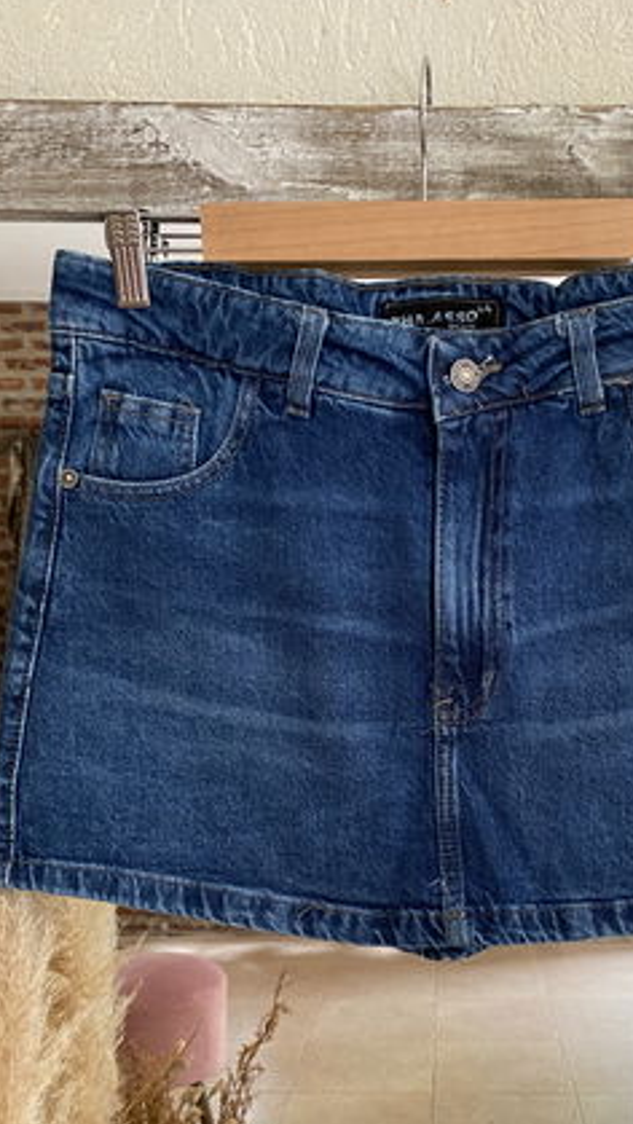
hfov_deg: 32.6
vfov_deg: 54.8
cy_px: 680
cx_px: 429
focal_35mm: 36
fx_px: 1073
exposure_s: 1/55
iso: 500
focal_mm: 4.25
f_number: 1.8
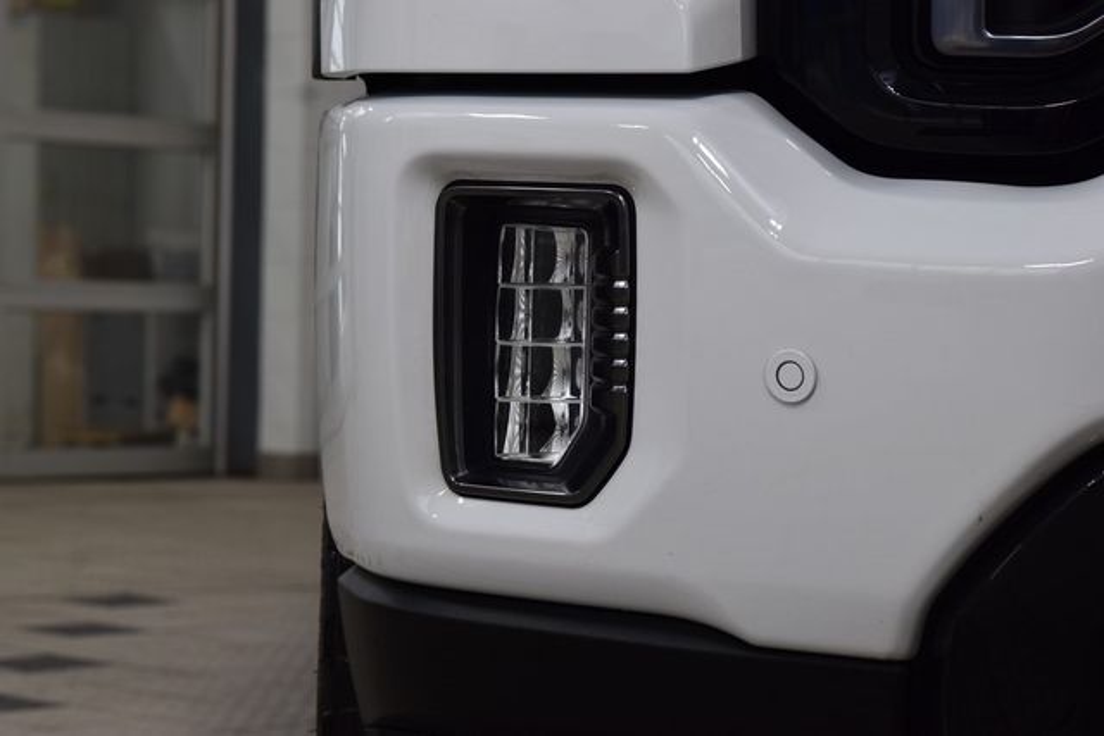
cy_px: 368
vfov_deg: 13.0
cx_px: 552
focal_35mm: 105
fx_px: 3221
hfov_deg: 19.5
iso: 450
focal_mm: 70
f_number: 7.1
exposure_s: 1/30
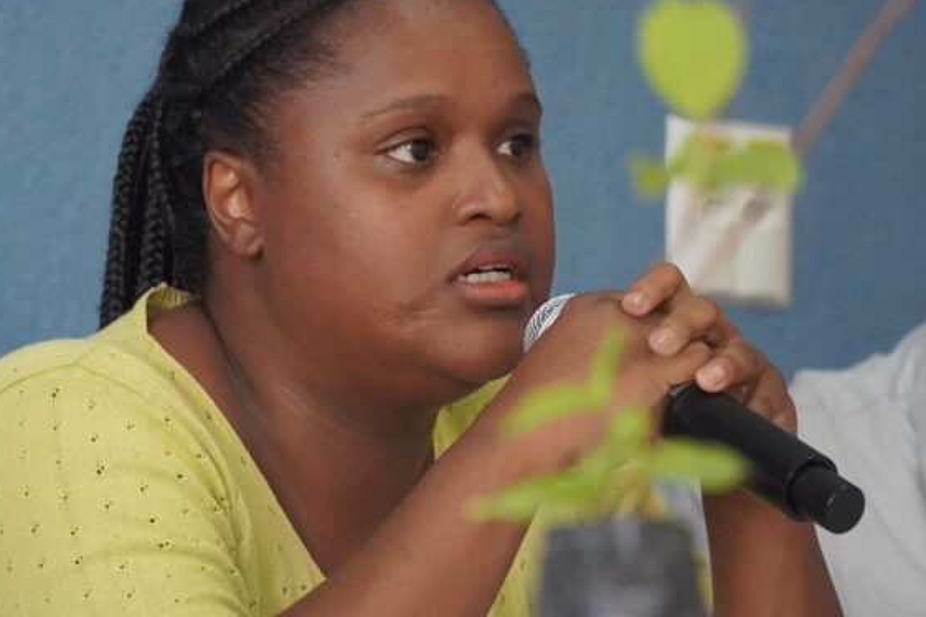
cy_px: 257
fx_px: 7251
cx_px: 294
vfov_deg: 4.9
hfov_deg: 7.3
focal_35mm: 282
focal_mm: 103
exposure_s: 1/160
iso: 5000
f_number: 4
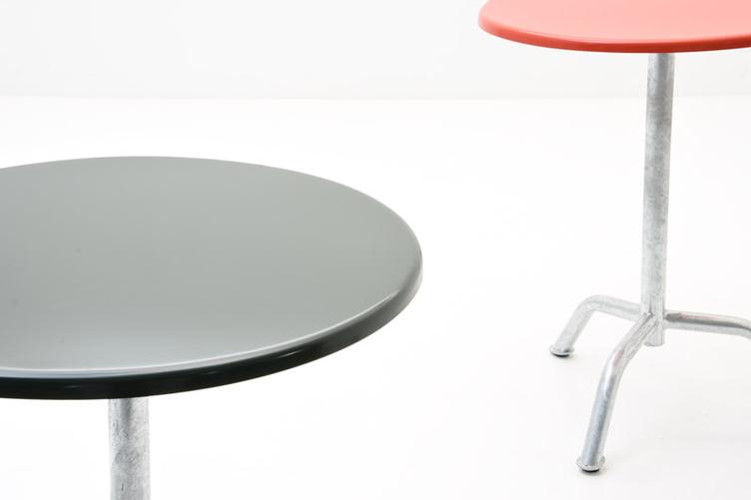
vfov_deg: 18.2
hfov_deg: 27.0
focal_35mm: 75
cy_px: 250
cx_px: 376
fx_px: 1564
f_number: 16
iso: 100
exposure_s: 2
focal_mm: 50
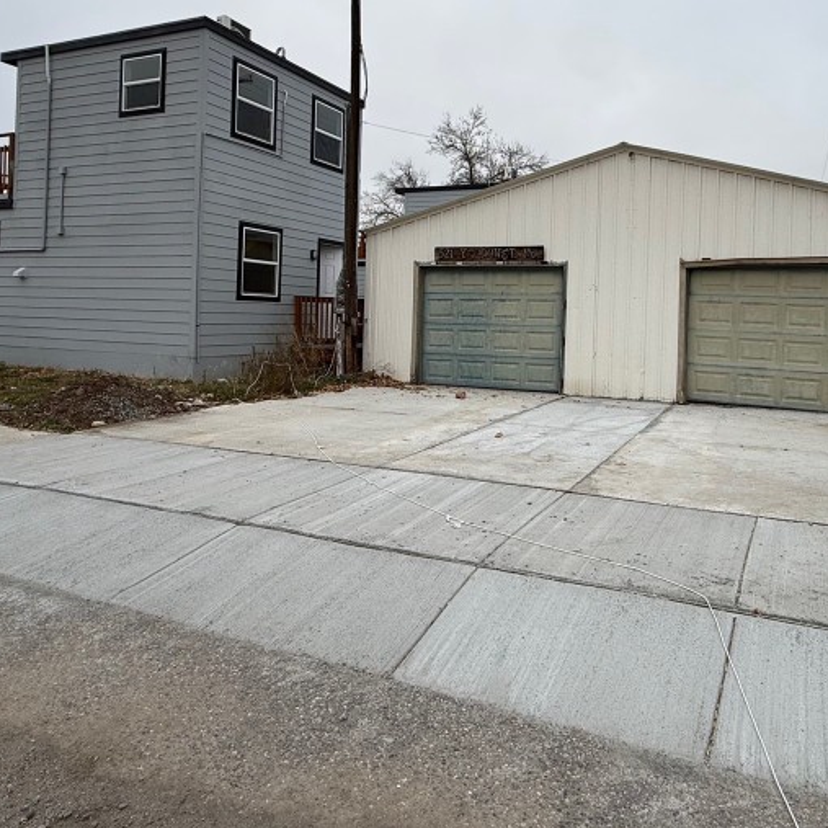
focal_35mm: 25
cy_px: 310
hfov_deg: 61.8
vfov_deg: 62.1
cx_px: 534
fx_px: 677
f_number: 2.2
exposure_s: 1/419
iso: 50
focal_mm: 2.22
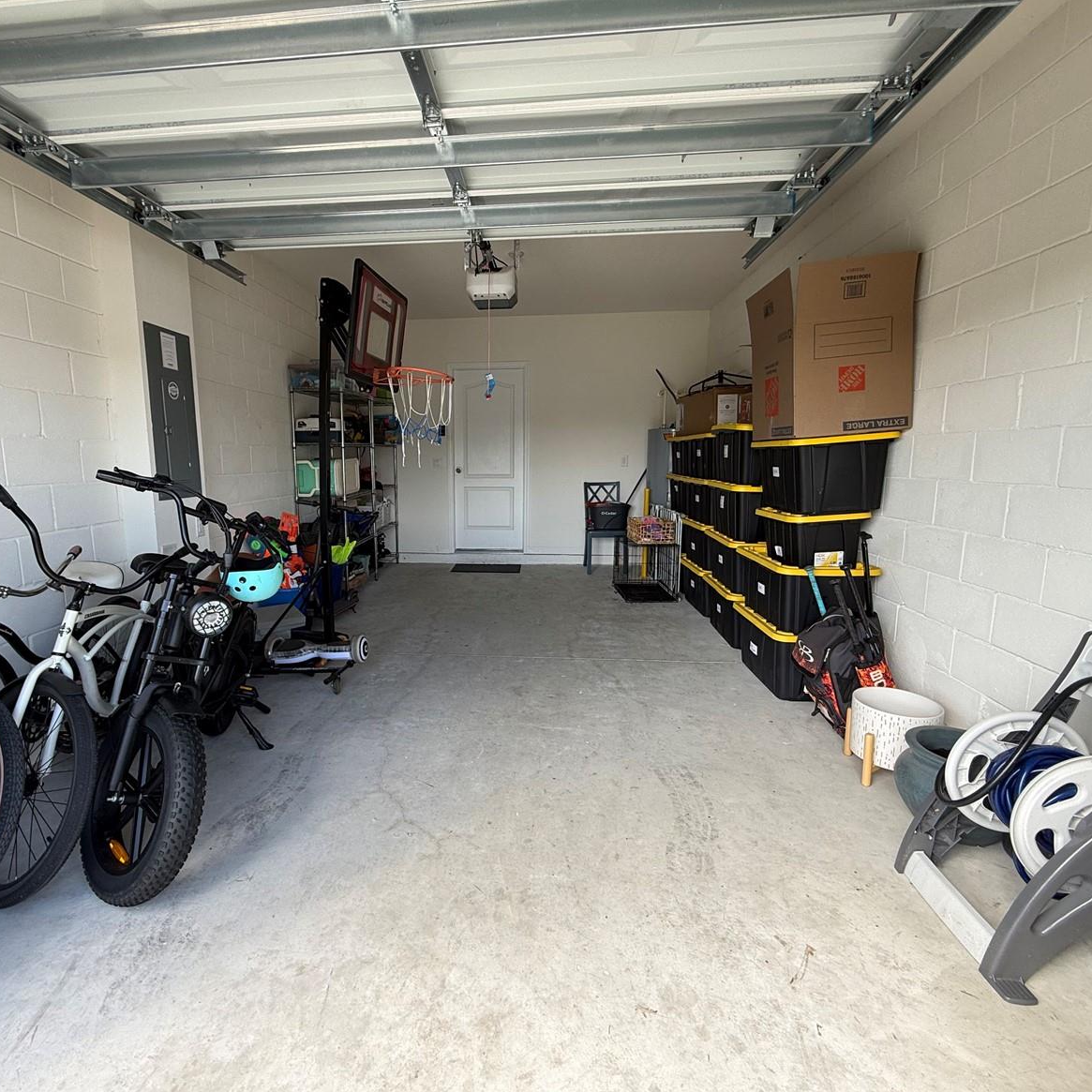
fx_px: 607
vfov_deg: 84.0
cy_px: 546
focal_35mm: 17
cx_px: 486
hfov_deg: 83.7
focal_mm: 2.22
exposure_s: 1/135
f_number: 2.2
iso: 50
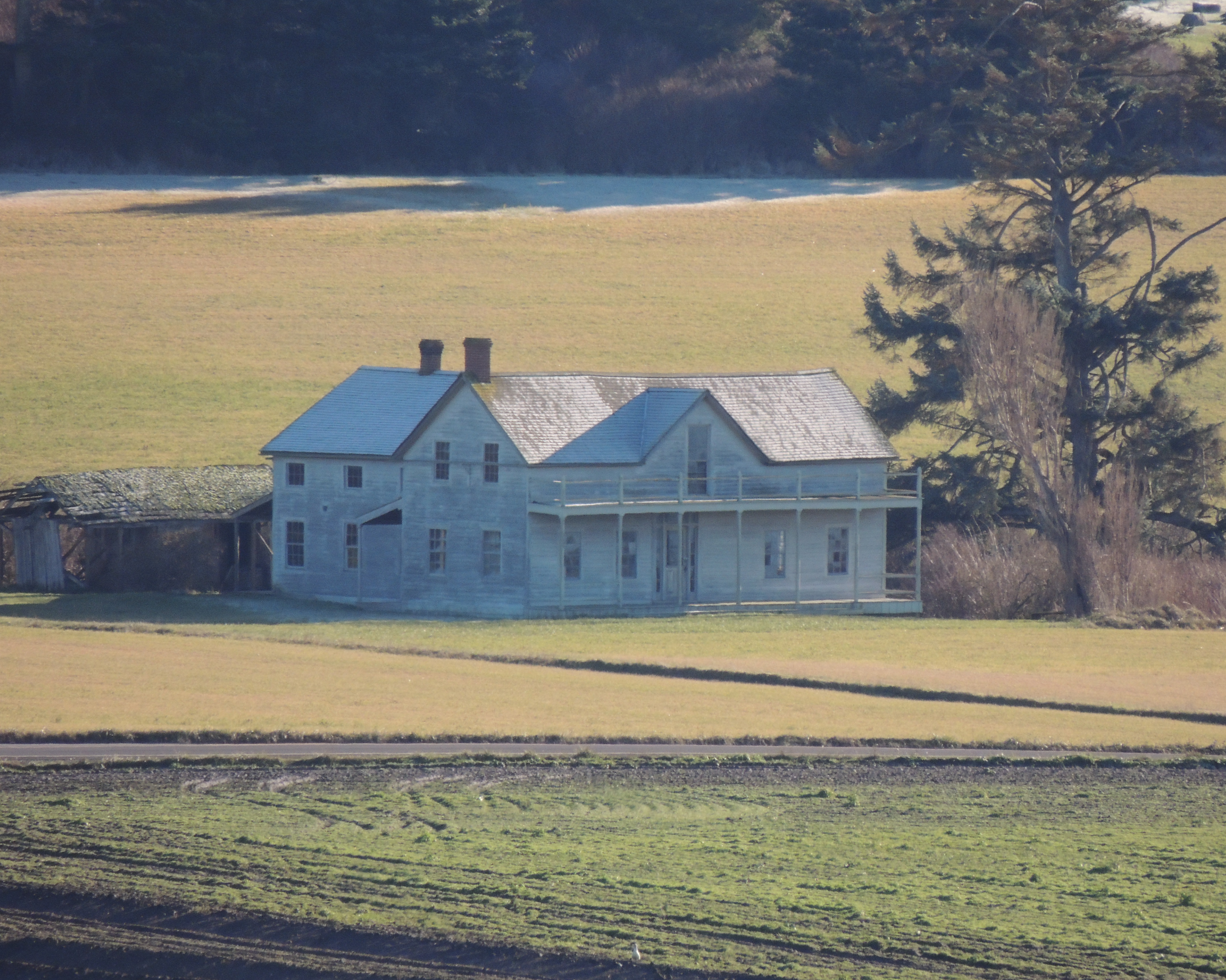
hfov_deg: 1.9
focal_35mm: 1042
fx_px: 37806
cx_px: 587
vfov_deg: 1.5
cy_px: 490
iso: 400
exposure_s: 1/640
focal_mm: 180
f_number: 5.9
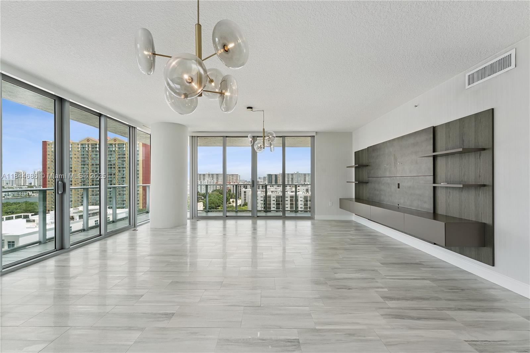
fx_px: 206
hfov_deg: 104.3
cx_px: 265
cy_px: 176
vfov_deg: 81.2
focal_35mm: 14
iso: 100
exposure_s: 1/30
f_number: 11
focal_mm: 14
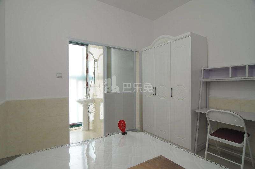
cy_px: 84
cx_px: 128
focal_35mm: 18
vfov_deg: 67.2
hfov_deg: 90.1
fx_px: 127
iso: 800
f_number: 7.1
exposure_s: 1/60
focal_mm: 12
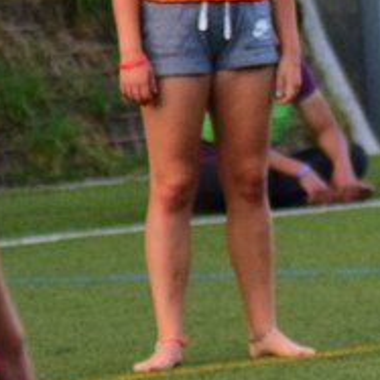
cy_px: -76
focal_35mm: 874
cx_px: 784
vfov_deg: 2.0
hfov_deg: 2.0
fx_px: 10859
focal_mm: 125
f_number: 4.2
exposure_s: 1/320
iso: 1600
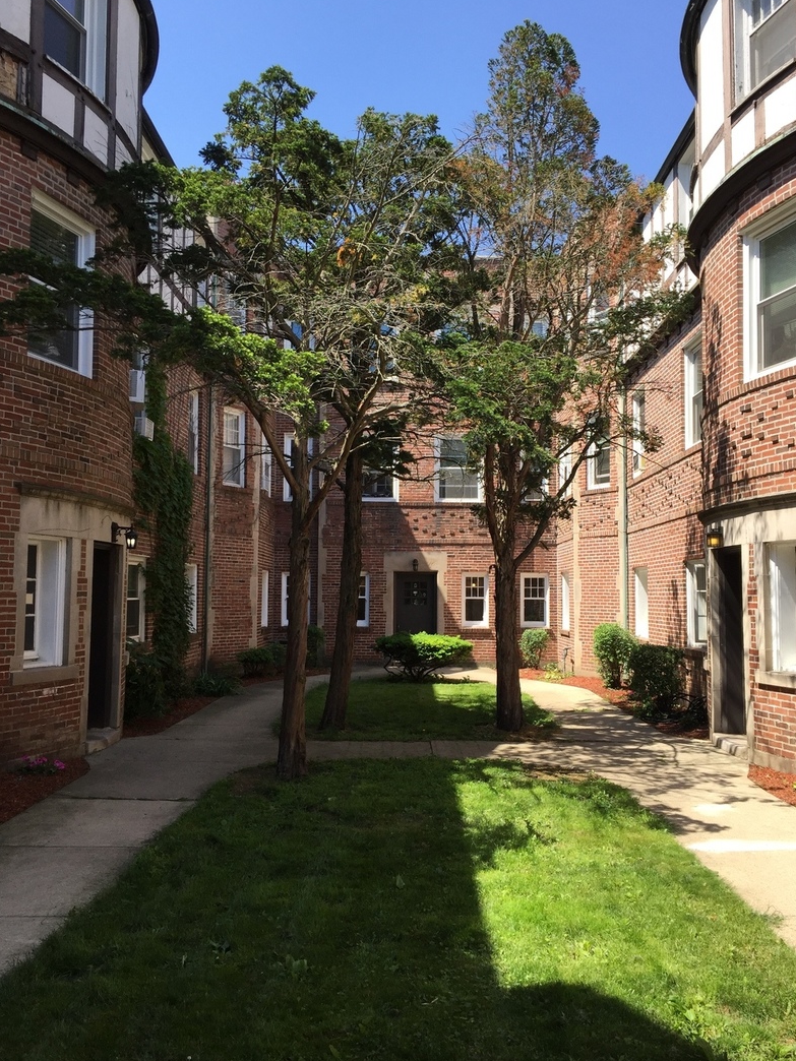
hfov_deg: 46.8
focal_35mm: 30
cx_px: 411
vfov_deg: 60.0
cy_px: 534
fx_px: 920
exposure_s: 1/879
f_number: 2.2
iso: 32
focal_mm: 4.15
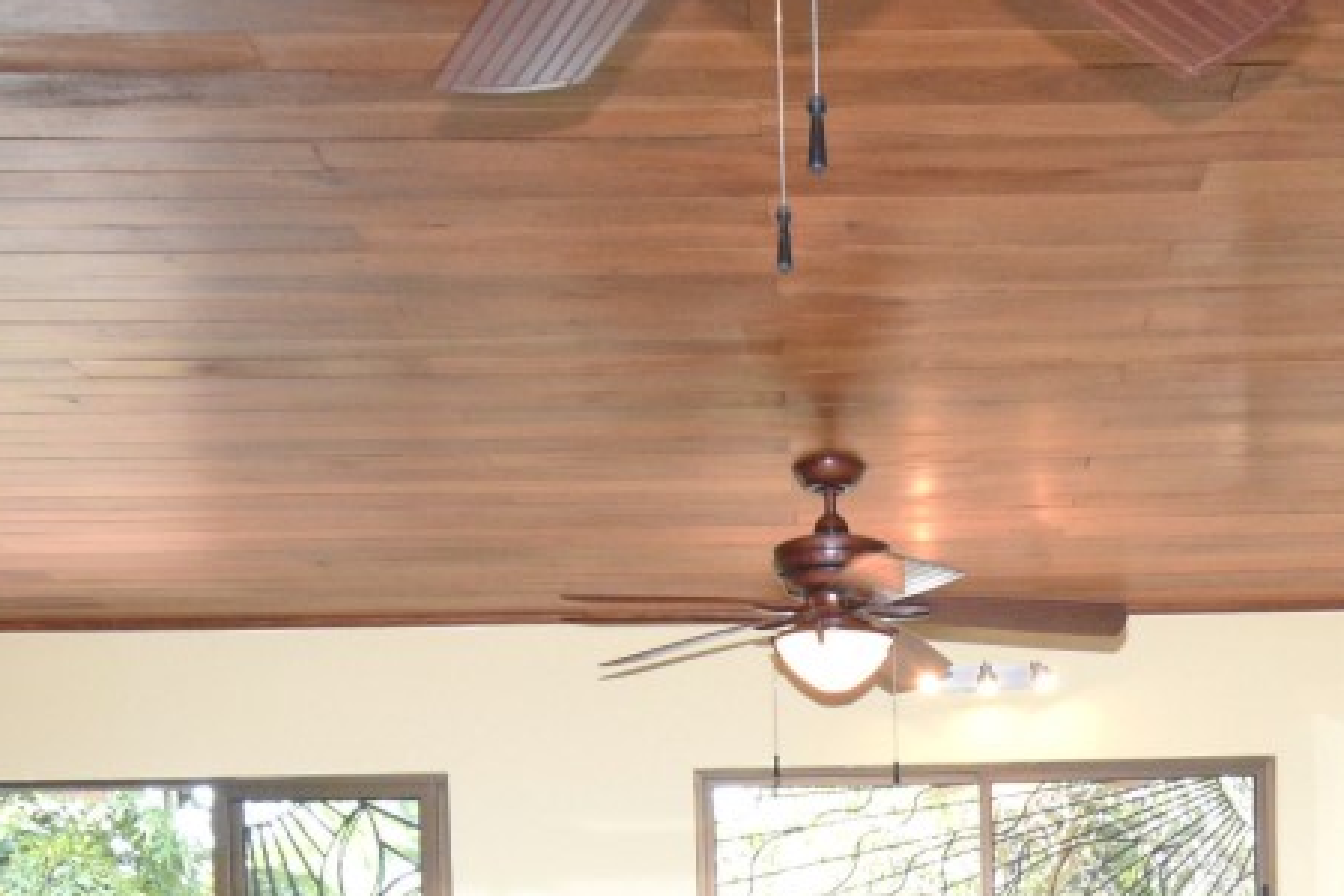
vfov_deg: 21.7
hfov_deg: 36.5
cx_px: 887
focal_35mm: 54
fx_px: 2016
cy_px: 1275
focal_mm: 10
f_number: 8
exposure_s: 1/60
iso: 2000
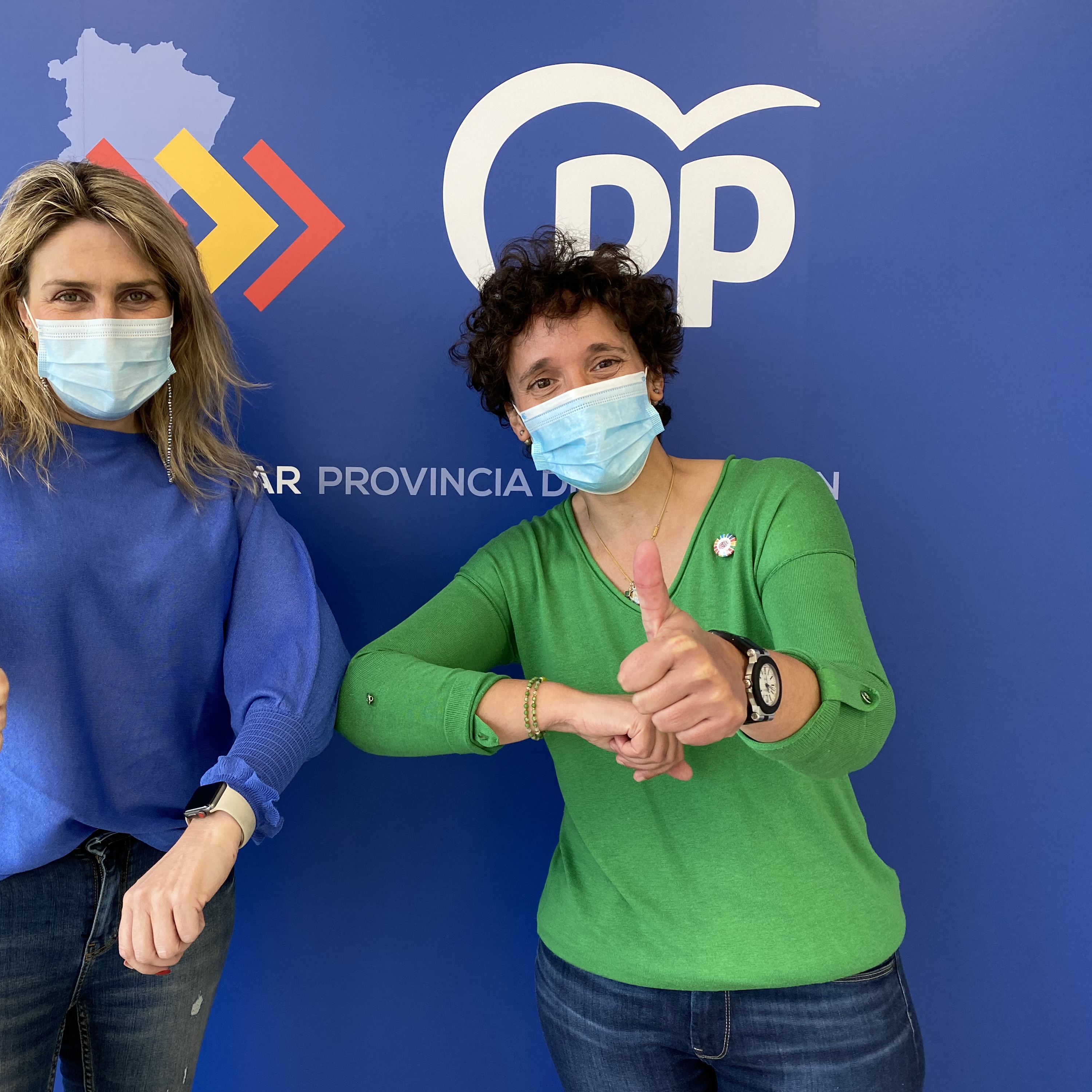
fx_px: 1106
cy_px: 552
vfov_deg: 52.5
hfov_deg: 51.9
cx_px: 396
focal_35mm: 31
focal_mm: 4.25
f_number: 1.8
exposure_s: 1/100
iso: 100
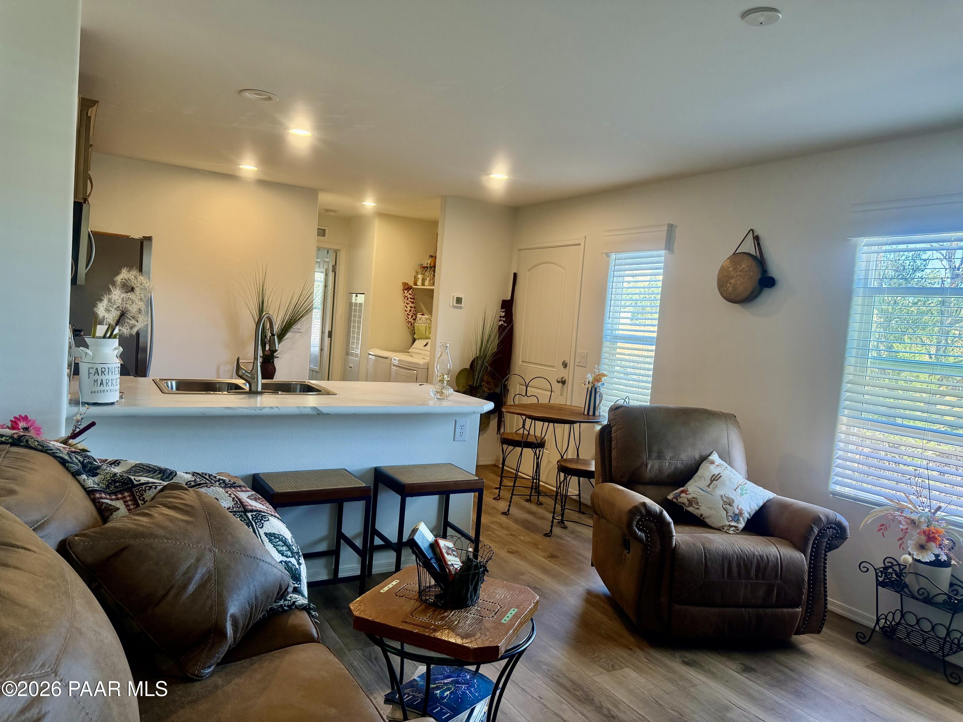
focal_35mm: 24
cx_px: 482
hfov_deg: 71.6
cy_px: 361
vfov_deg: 56.8
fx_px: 668
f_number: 1.78
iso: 250
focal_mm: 6.76
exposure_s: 1/120
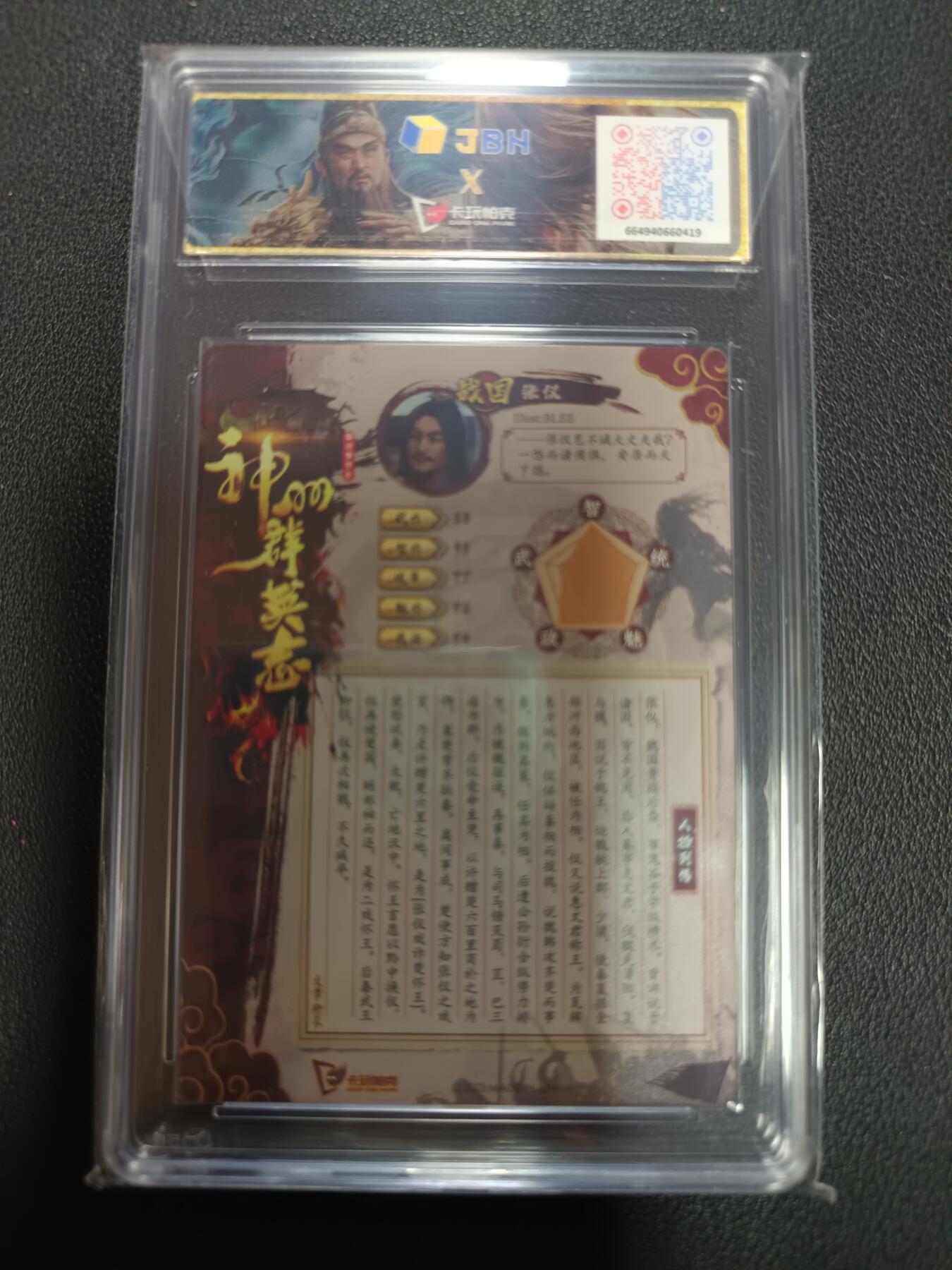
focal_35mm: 24
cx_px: 476
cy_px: 635
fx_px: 880
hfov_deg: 56.8
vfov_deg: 71.6
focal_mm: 5.31
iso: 843
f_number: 1.7
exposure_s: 1/50
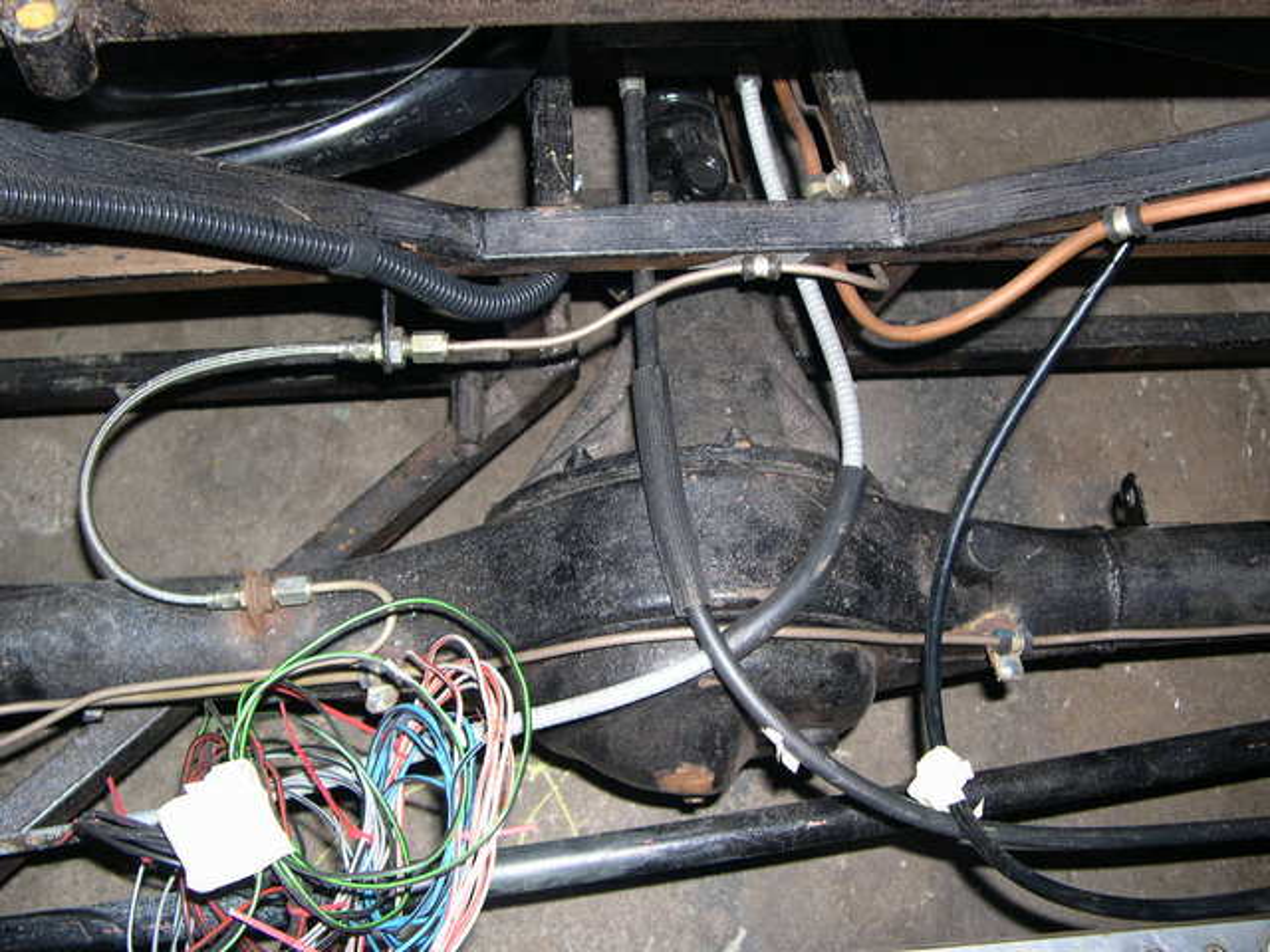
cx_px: 635
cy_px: 476
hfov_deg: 49.0
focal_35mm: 38
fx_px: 1394
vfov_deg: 37.7
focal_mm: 8
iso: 100
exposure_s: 1/60
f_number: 2.8
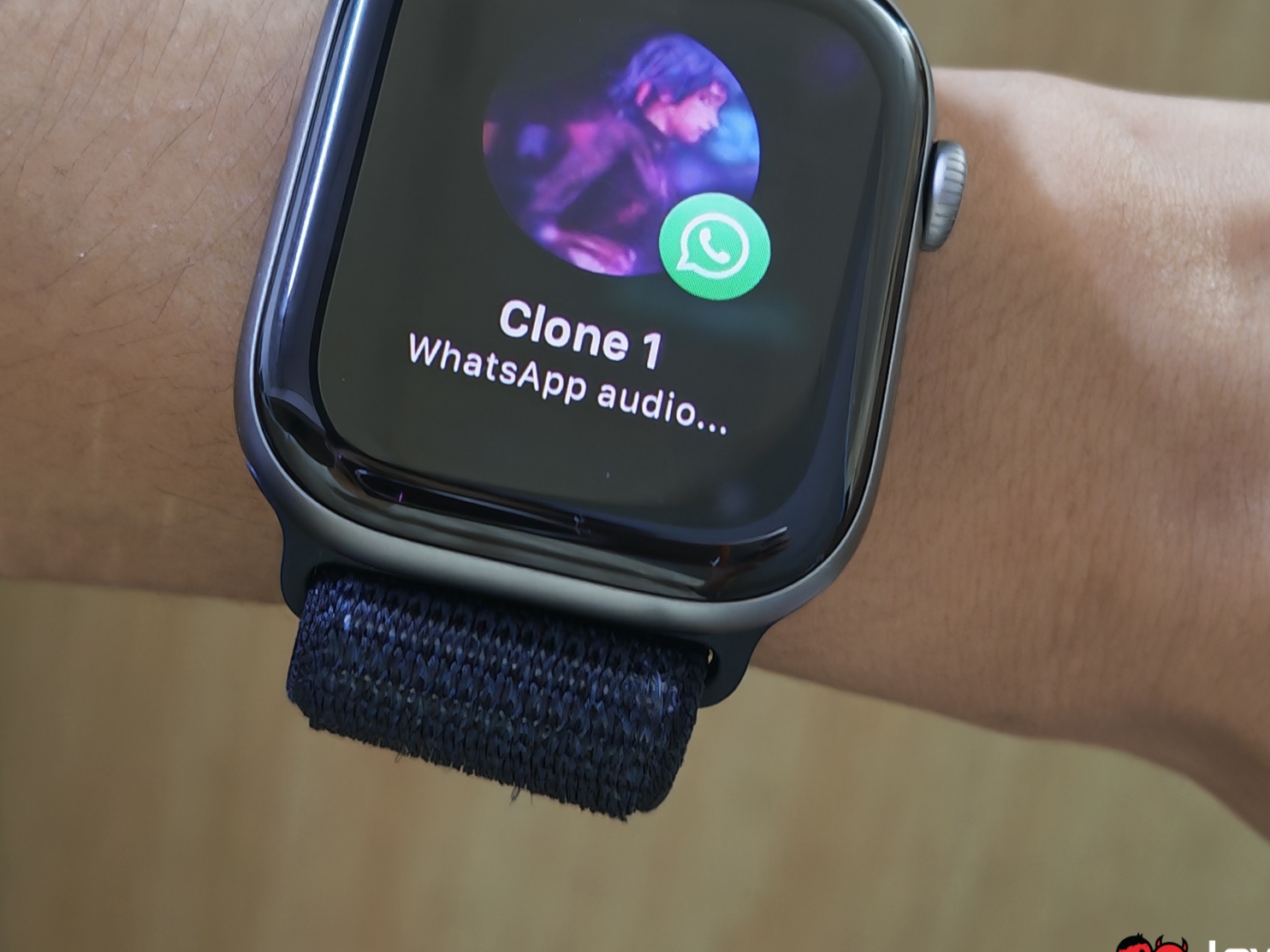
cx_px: 624
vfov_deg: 23.6
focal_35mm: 62
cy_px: 361
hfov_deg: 31.2
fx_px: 2275
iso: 1600
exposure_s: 1/25
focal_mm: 5.4
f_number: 1.6
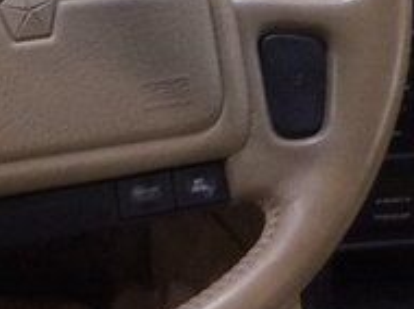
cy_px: -30
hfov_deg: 18.0
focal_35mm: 108
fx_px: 1290
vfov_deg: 13.4
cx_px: 68
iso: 160
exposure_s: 1/24
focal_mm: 3.3
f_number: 2.4
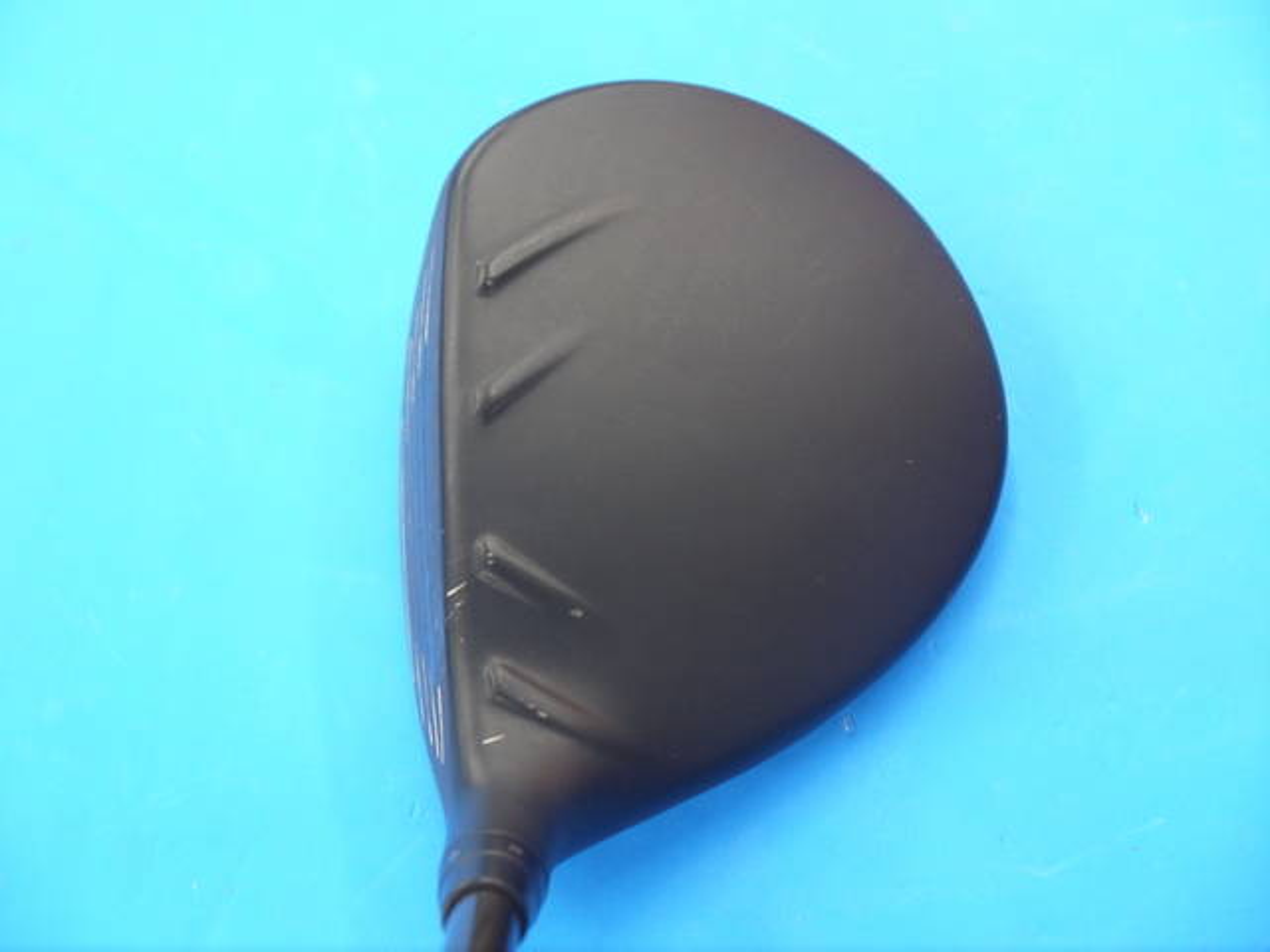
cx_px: 635
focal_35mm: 84
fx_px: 3082
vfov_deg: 17.6
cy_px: 476
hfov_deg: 23.3
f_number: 5.6
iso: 800
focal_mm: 42
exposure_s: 1/50
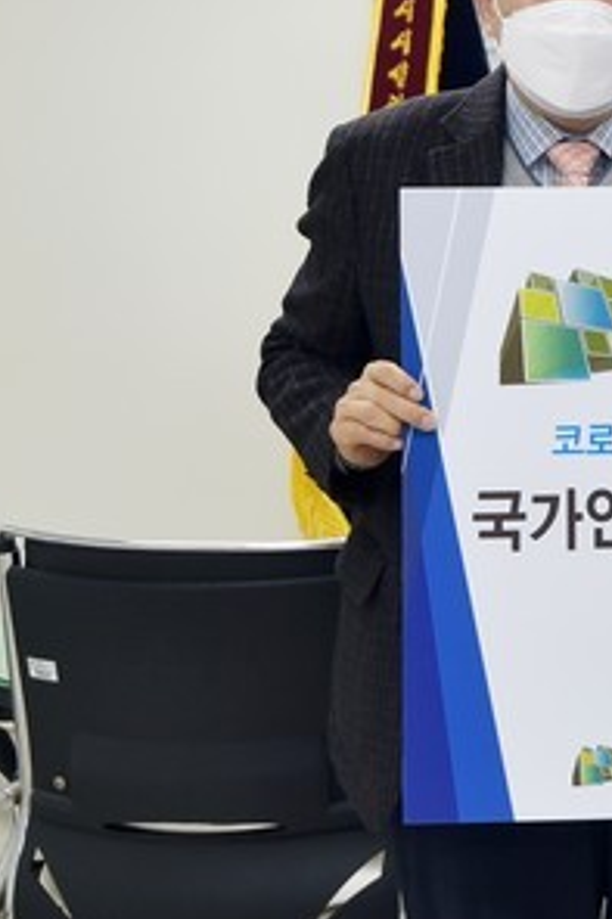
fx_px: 1812
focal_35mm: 71
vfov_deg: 28.3
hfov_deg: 17.6
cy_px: 315
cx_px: 854
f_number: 4
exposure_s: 1/100
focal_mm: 35
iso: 500
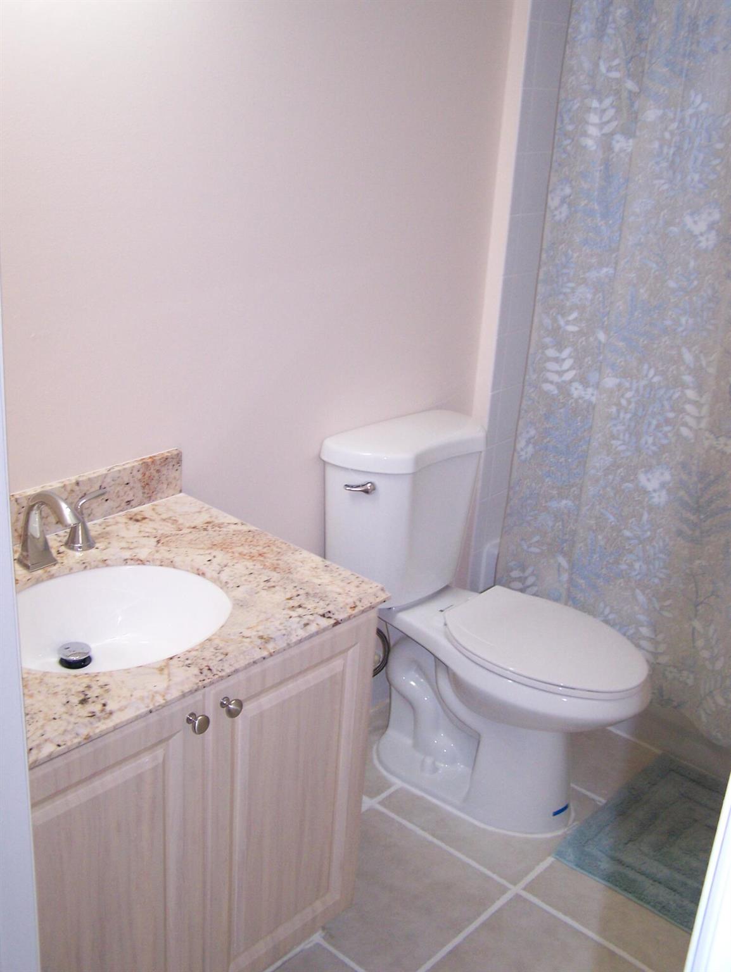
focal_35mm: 38
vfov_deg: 48.9
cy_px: 486
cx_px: 366
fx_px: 1069
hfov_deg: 37.8
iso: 160
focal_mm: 6.3
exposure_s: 1/60
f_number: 2.8
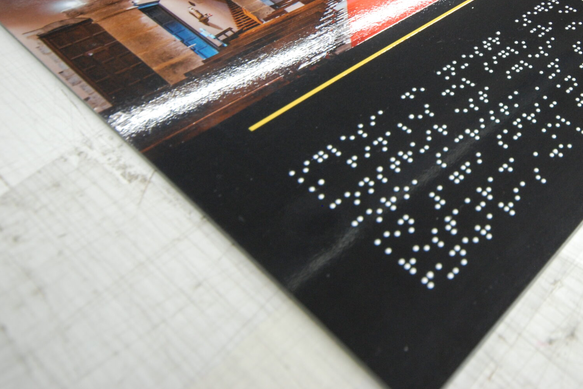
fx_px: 583
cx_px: 480
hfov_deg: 49.5
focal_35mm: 36
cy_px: 67
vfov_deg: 35.4
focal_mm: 14
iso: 400
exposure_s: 1/25
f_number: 5
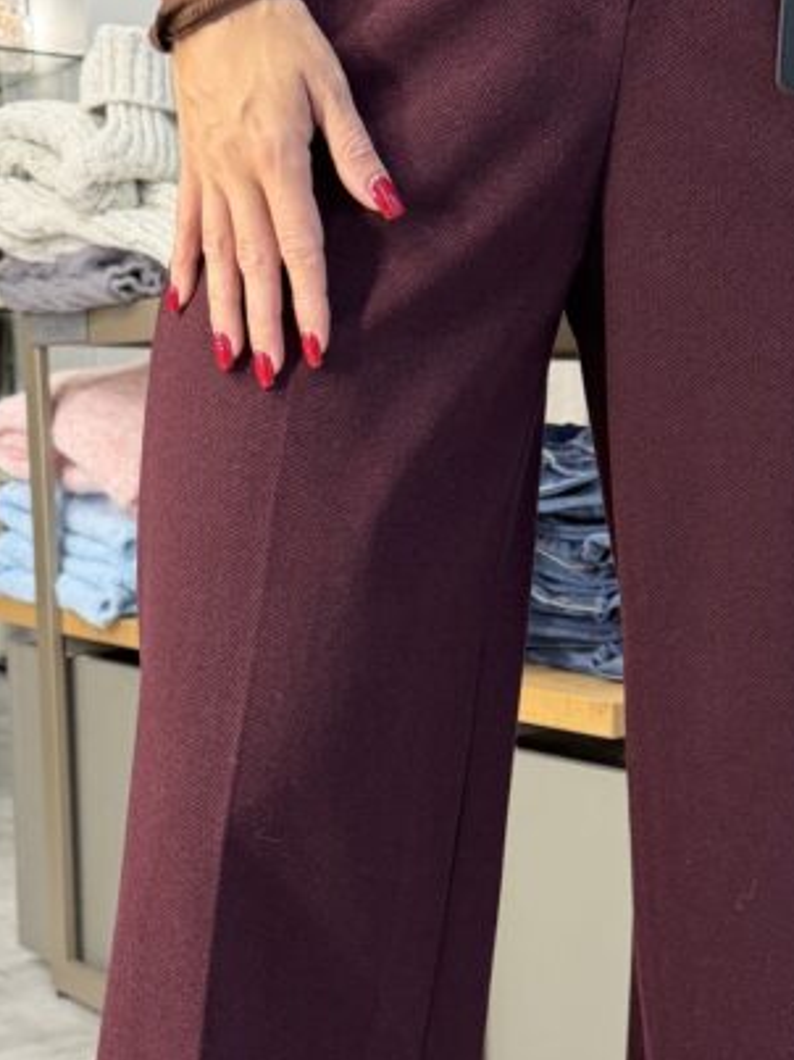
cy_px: 689
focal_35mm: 61
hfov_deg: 24.0
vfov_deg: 31.5
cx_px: 497
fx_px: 1867
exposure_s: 1/100
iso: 160
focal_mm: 6.76
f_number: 1.78
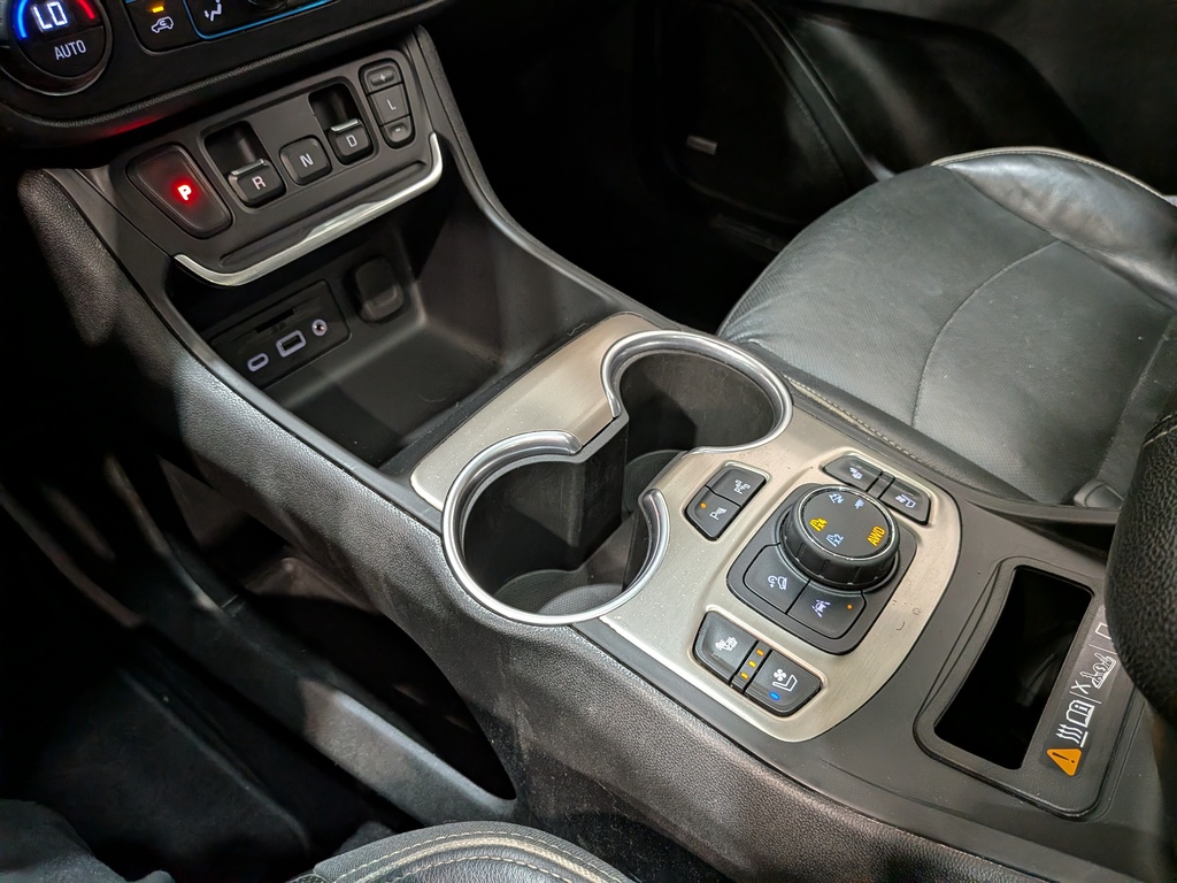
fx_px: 816
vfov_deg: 56.8
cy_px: 442
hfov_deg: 71.6
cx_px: 588
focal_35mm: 24
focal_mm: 4.53
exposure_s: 1/120
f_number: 1.7
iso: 470
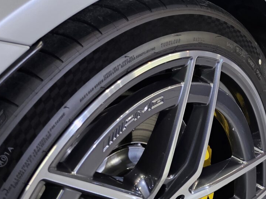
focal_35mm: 61
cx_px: 242
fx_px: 469
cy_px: -54
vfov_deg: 21.8
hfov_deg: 30.2
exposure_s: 1/100
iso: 125
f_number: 1.7
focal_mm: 6.3
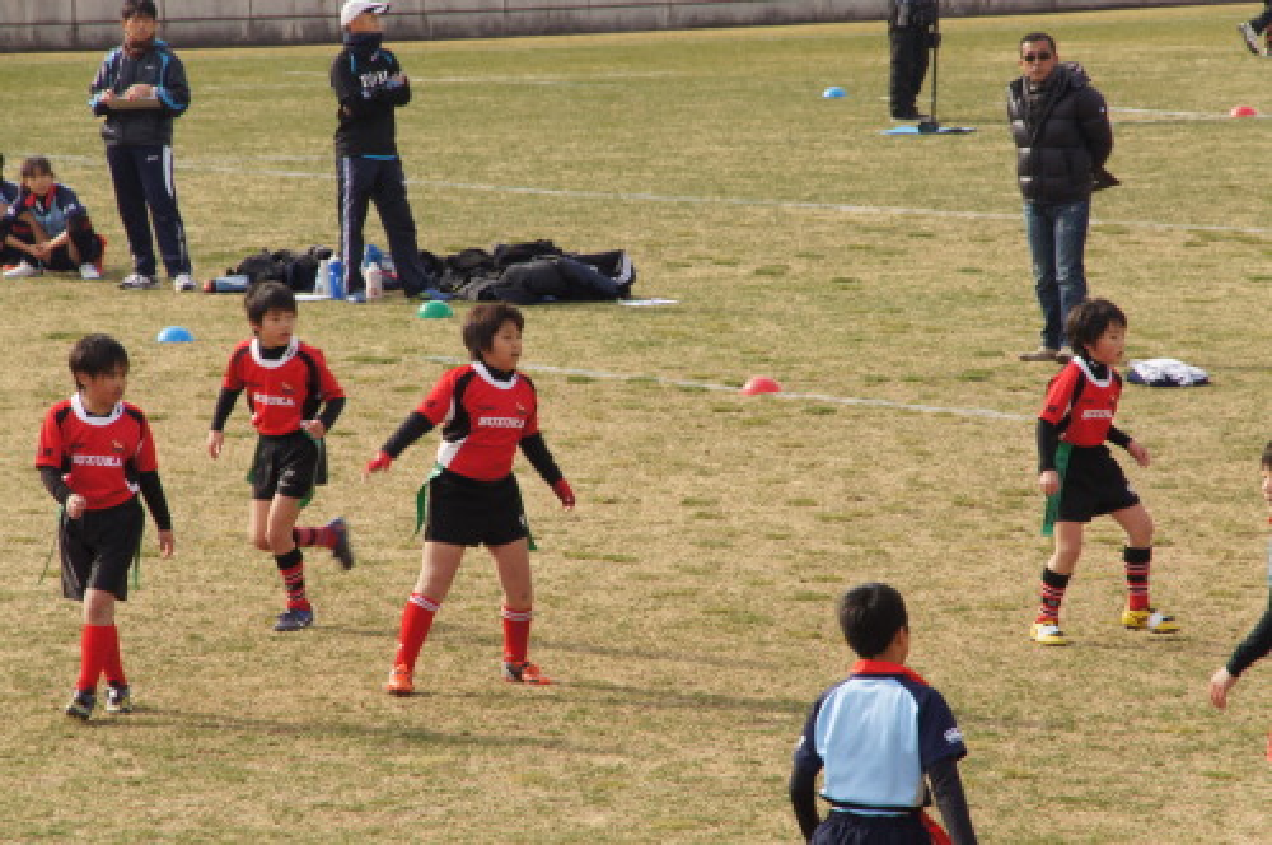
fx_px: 10586
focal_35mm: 300
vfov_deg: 4.6
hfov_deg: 6.9
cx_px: 636
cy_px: 422
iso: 320
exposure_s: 1/160
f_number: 16
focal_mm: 200
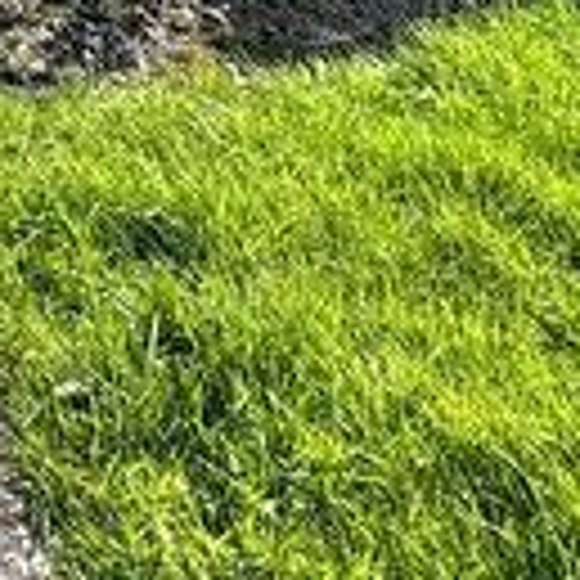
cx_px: -346
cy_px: -578
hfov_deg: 20.9
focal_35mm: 67
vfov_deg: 17.9
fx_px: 1270
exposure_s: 1/652
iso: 40
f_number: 2.2
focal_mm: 2.22
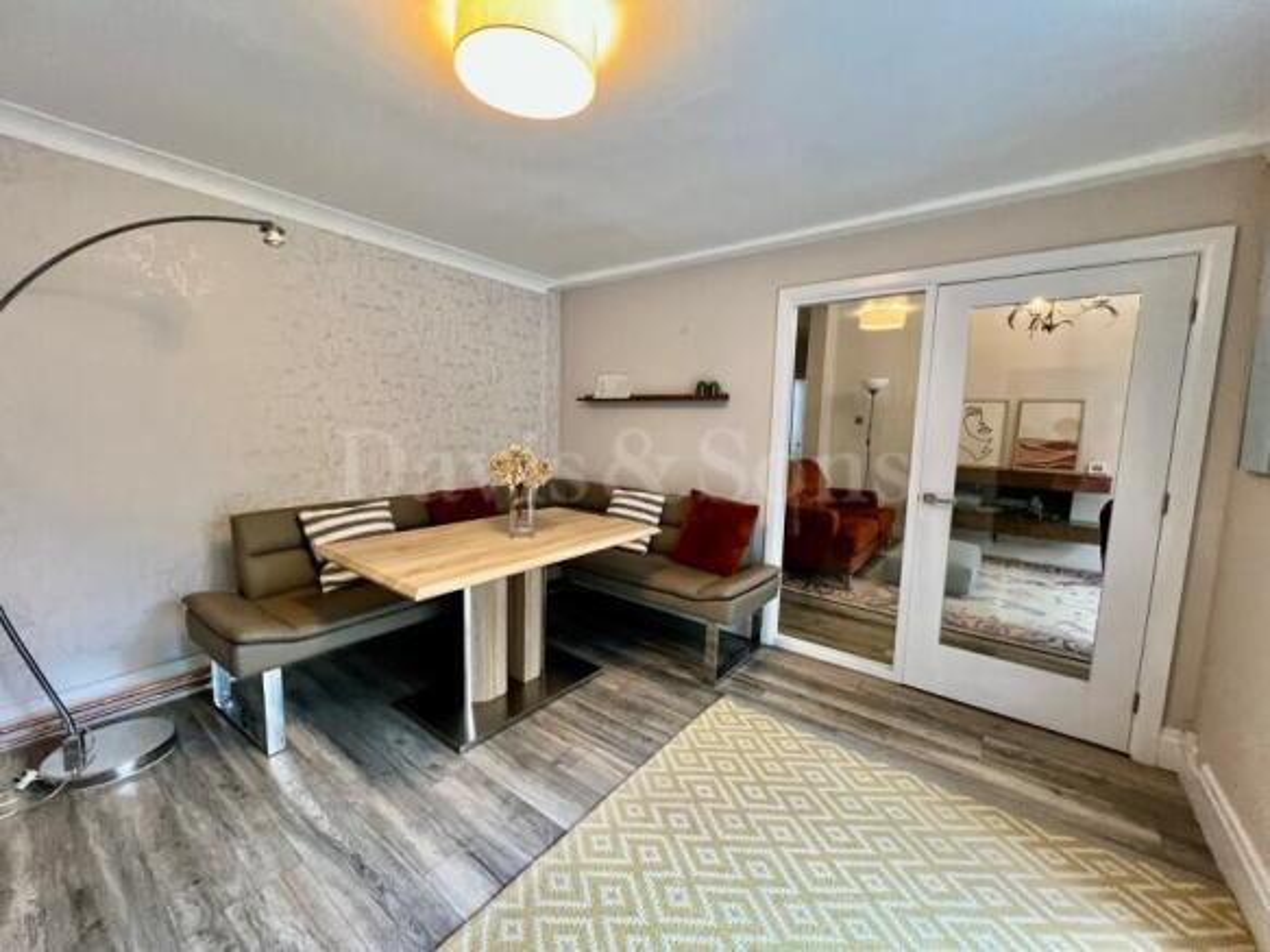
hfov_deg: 106.2
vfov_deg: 89.9
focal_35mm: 13
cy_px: 476
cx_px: 635
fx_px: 477
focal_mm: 1.57
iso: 400
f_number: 1.8
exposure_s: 1/50
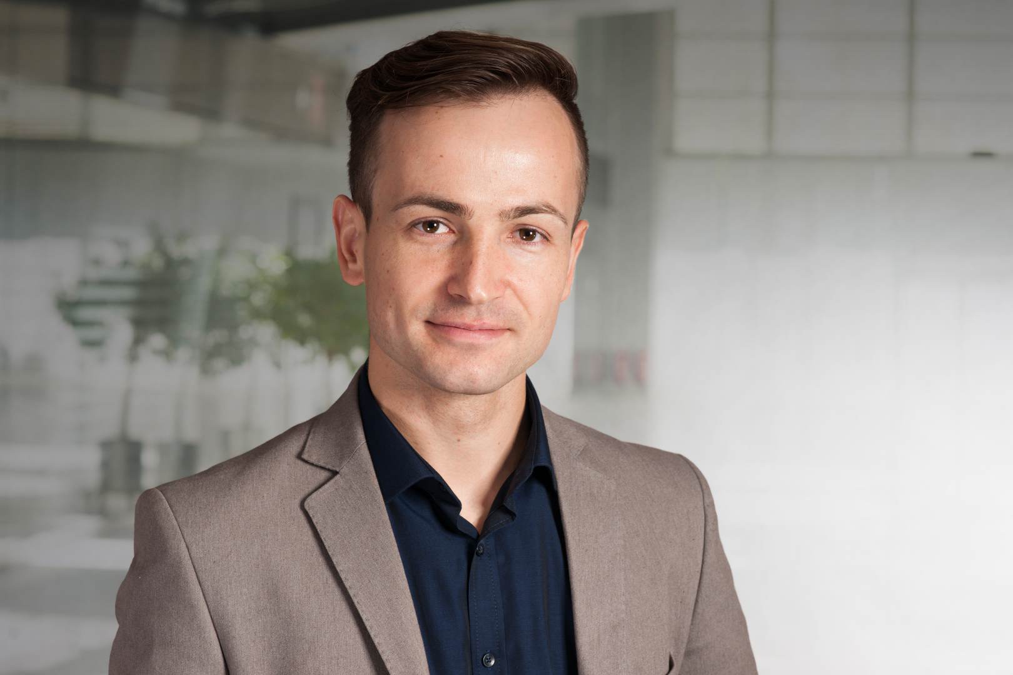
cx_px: 506
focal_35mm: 85
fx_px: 2392
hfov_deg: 23.9
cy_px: 338
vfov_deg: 16.1
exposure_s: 1/160
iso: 100
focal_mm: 85
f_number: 9
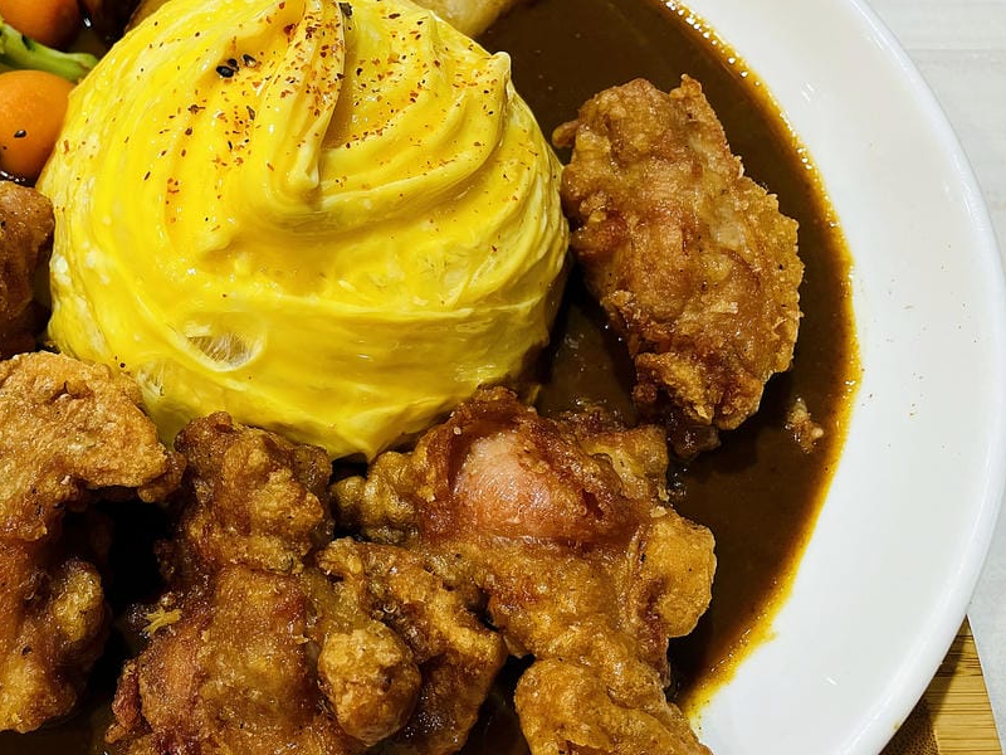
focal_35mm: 39
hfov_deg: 46.4
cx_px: 267
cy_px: 335
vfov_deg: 36.8
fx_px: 1133
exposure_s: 1/120
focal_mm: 4.2
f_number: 1.6
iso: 100
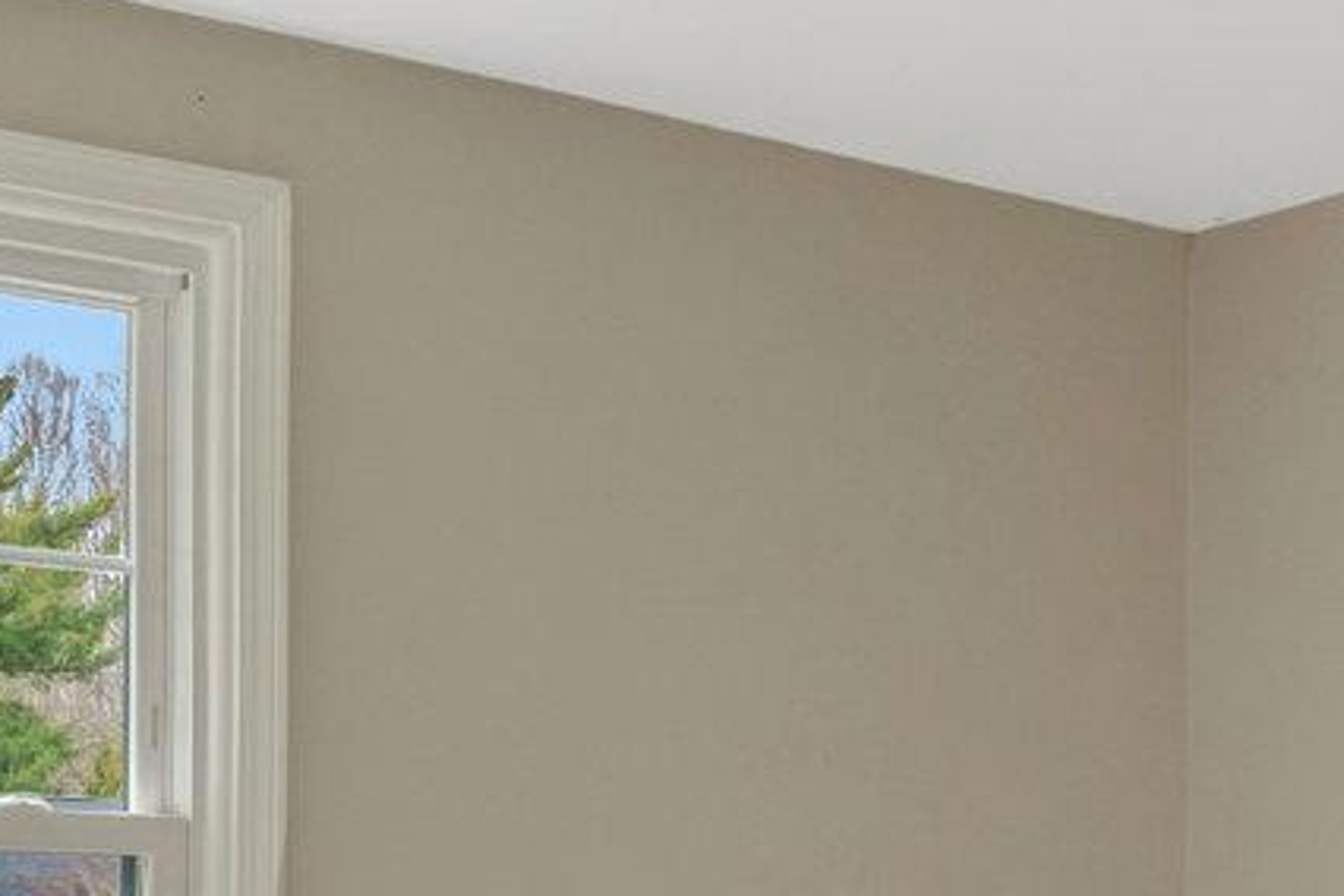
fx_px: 2874
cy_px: 980
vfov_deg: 17.2
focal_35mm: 77
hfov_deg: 25.8
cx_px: 1092
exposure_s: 1/125
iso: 1250
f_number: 8
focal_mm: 16
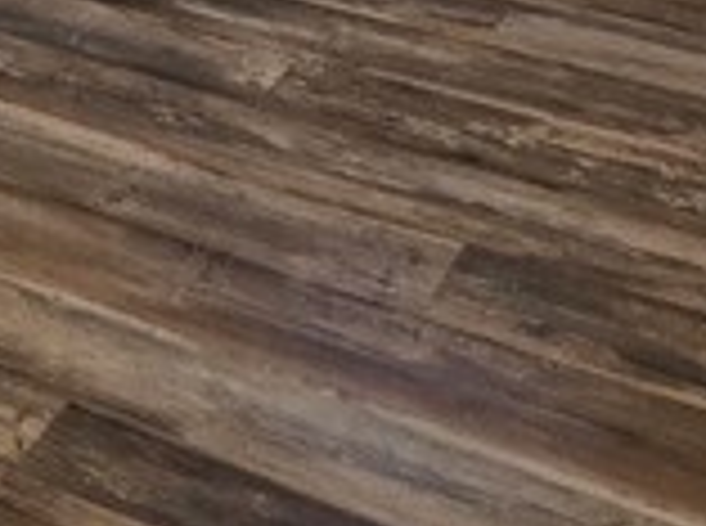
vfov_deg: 13.4
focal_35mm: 85
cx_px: -342
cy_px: -679
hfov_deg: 20.0
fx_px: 1730
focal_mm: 2.2
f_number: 2.2
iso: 200
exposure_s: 1/60
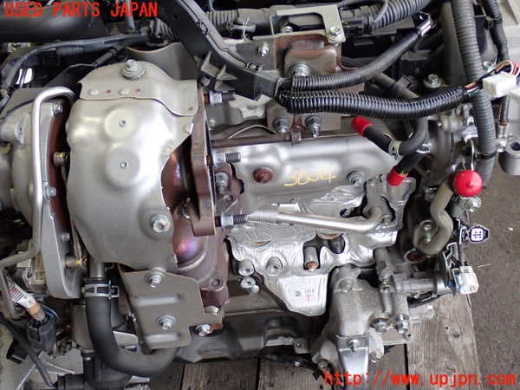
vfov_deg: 27.0
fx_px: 811
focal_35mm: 54
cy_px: 195
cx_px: 260
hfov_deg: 35.5
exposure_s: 1/50
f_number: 3.3
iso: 400
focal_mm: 9.65
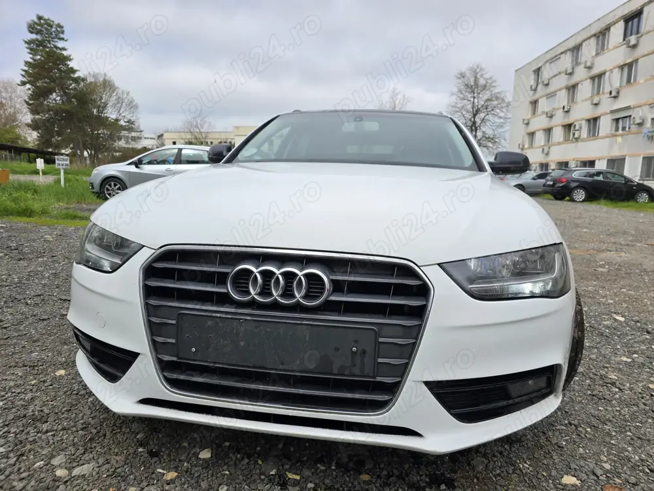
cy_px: 246
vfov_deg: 58.9
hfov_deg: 73.9
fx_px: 435
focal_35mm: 23
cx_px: 327
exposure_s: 1/636
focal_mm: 6.3
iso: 12
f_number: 1.7
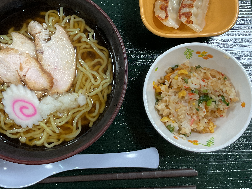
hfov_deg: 39.5
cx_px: 98
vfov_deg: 29.9
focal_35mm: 48
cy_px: 54
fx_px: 349
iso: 50
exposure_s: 1/50
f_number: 1.8
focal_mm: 3
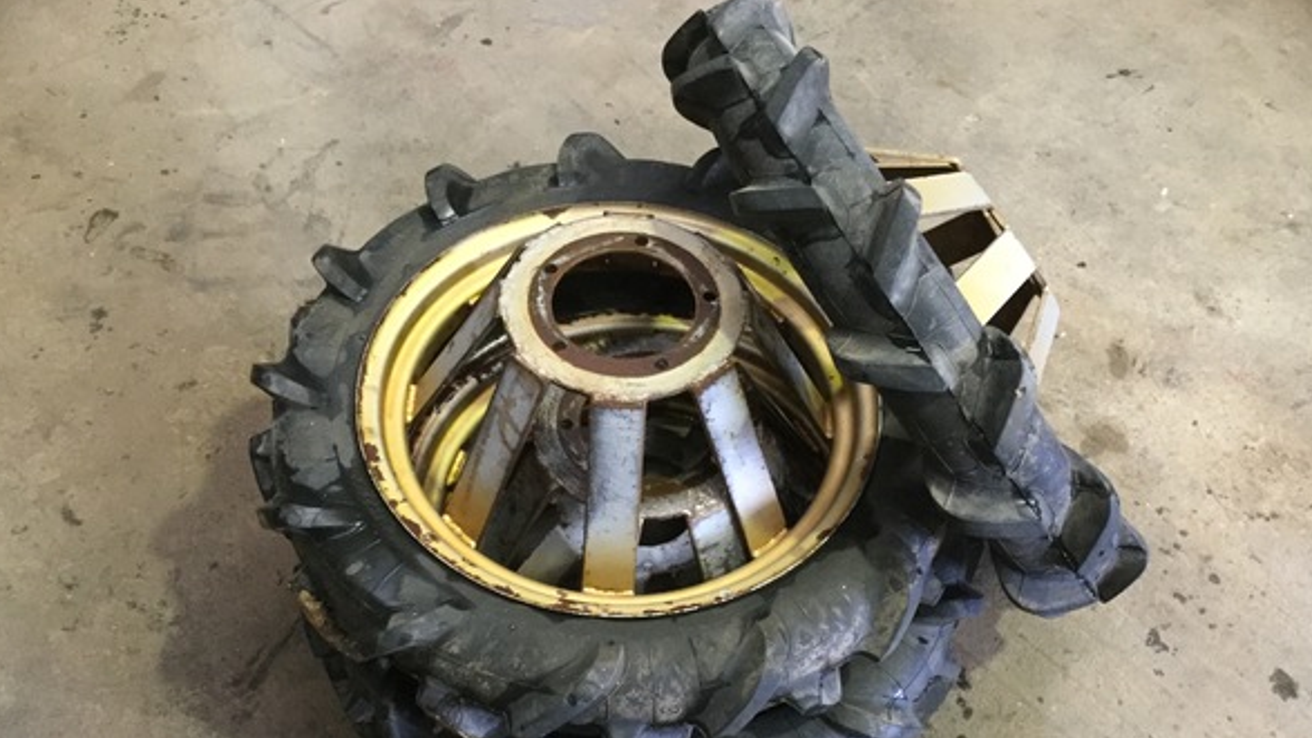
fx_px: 1322
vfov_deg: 30.8
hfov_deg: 52.8
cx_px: 673
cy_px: 527
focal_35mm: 38
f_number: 2.4
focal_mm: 3.3
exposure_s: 1/20
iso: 200
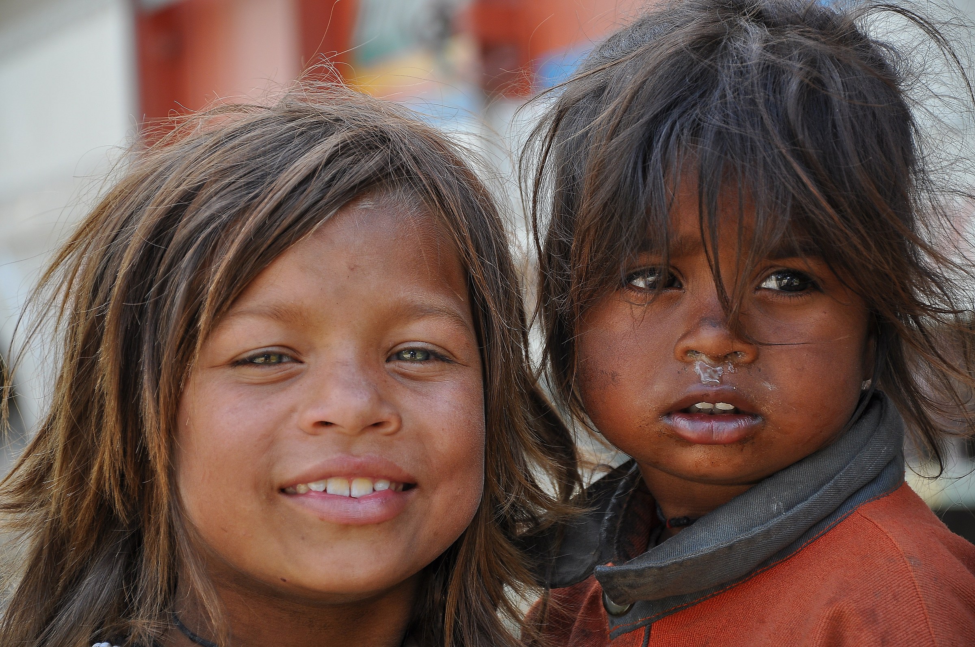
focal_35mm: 147
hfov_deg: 14.0
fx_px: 3976
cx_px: 488
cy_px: 324
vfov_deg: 9.3
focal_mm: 98
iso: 200
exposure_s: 1/200
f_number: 5.6
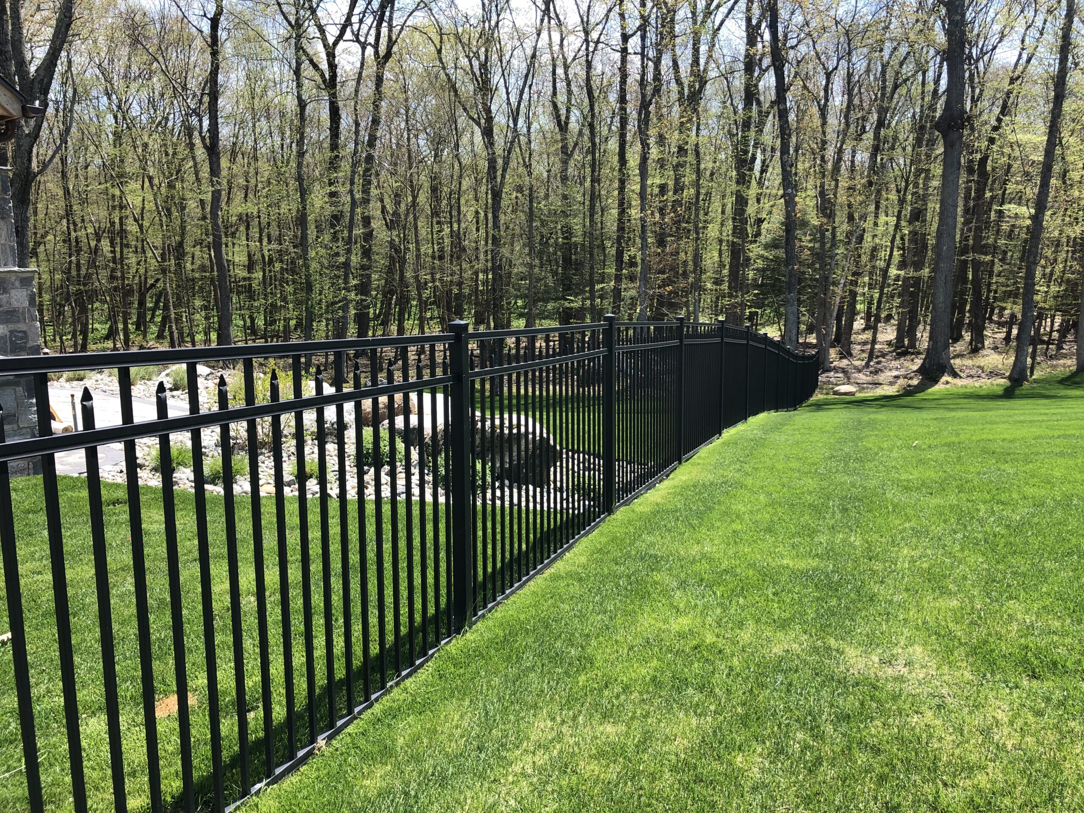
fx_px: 877
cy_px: 406
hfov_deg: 63.4
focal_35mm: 28
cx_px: 542
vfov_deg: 49.7
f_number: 1.8
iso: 20
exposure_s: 1/714
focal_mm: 3.99
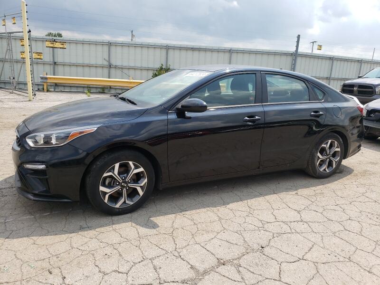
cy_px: 142
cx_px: 190
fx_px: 285
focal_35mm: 26
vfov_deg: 53.1
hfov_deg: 67.3
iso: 50
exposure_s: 1/2500
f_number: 1.5
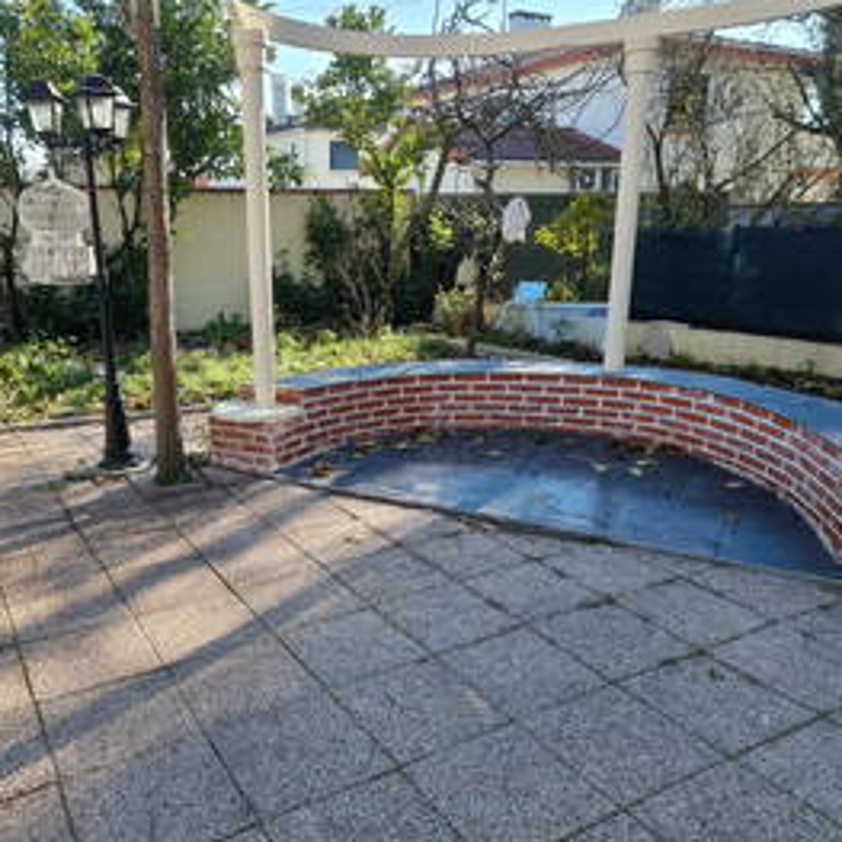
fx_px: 798
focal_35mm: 29
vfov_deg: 55.6
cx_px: 343
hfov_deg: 55.3
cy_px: 429
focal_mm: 6.7
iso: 50
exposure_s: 1/235
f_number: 1.8
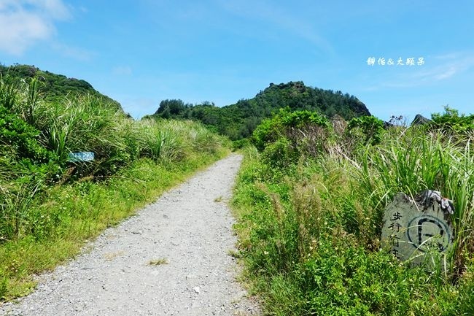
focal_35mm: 24
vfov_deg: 53.1
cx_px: 237
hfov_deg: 73.8
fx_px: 316
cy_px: 158
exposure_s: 1/500
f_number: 5.6
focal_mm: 9
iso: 125
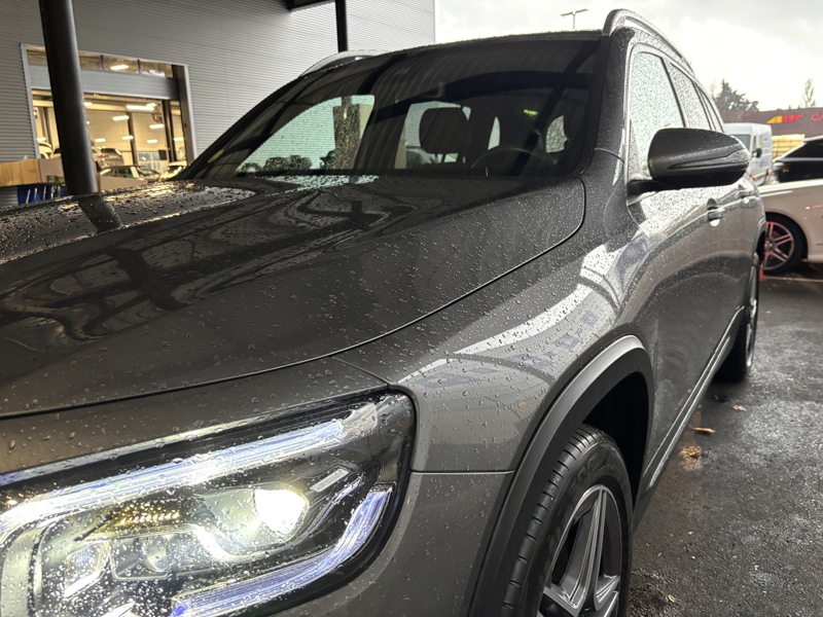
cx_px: 412
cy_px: 308
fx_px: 618
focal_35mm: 26
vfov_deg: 53.1
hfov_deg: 67.3
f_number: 1.6
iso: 500
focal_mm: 5.96
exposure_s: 1/58
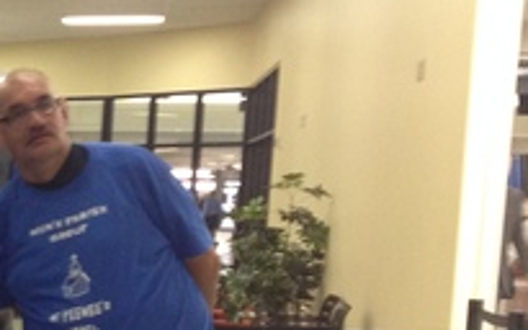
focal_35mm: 130
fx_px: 1870
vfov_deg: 9.9
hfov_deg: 14.6
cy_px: 420
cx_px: -343
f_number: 2.4
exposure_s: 1/20
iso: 160
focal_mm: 4.28
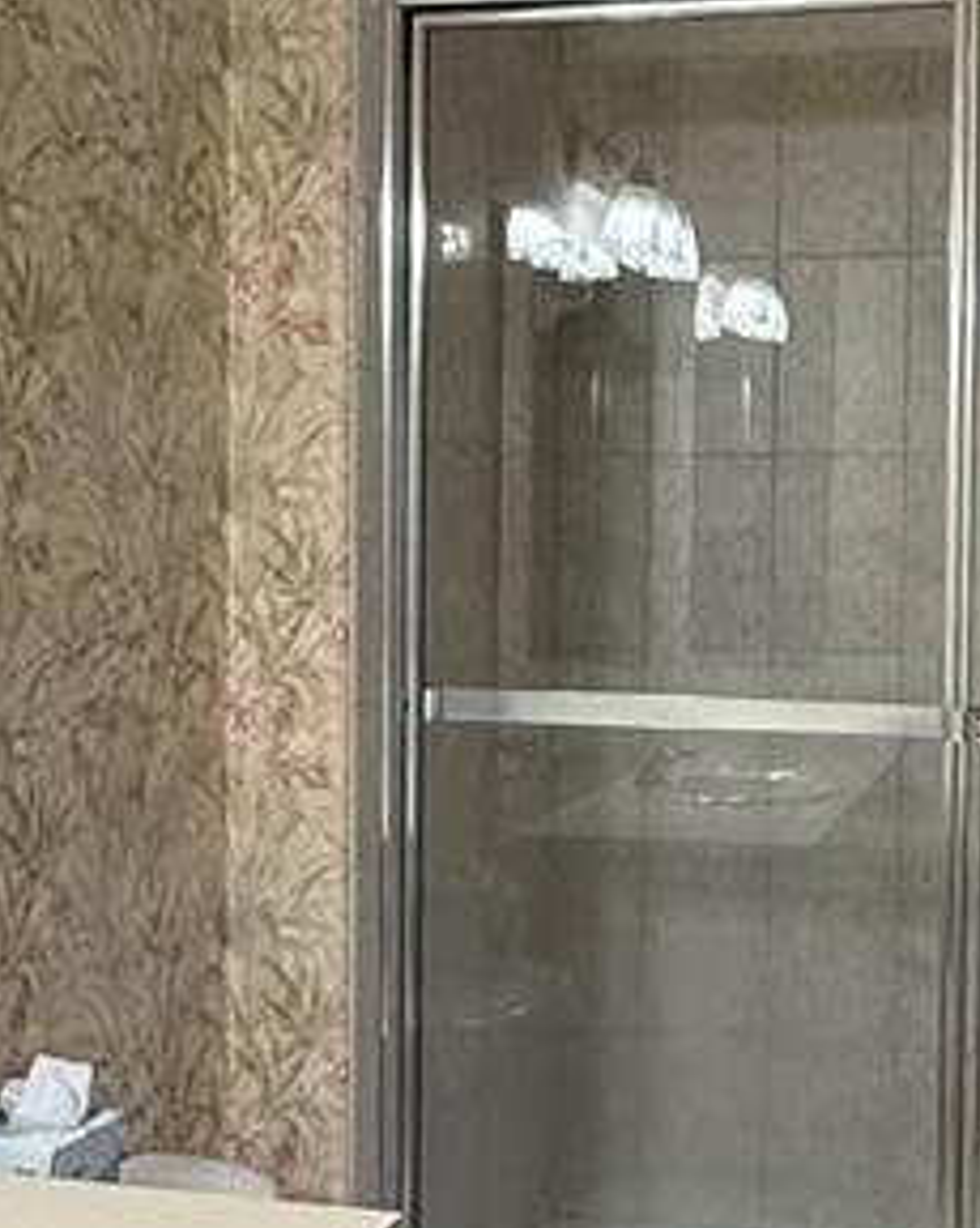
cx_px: 677
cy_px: 644
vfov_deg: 33.0
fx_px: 2069
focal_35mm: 57
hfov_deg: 26.5
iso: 250
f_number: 2.2
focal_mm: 2.22
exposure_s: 1/120
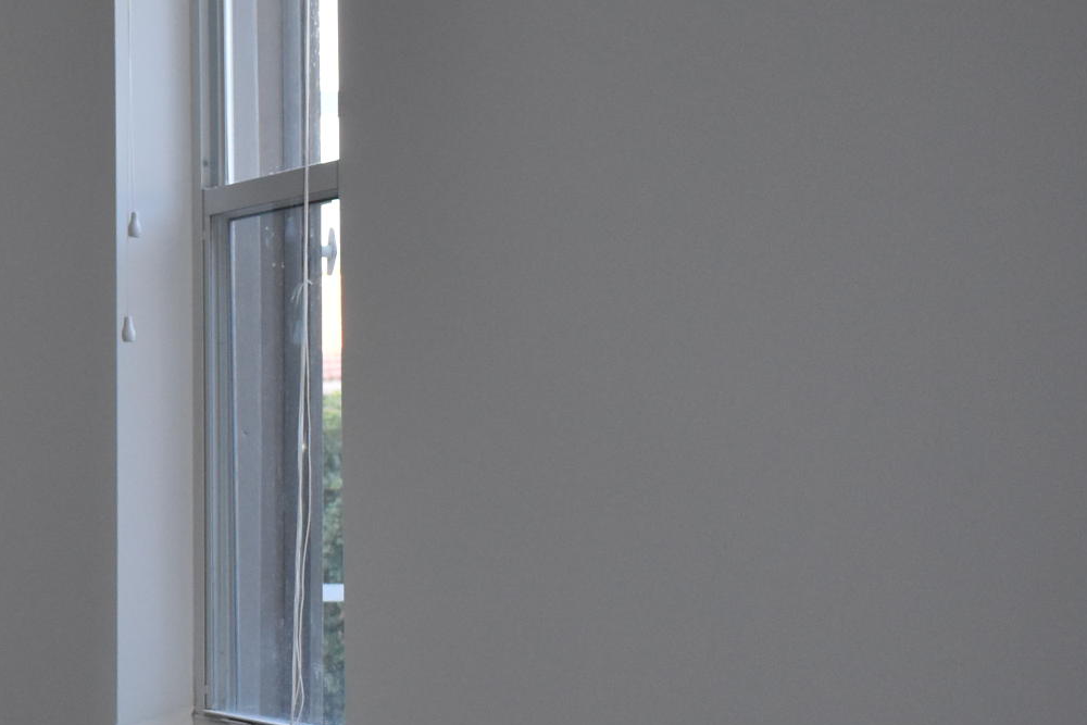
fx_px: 2446
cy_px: 400
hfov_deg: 21.3
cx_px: -528
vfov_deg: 16.9
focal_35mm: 81
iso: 800
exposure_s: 1/200
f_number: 4
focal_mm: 18
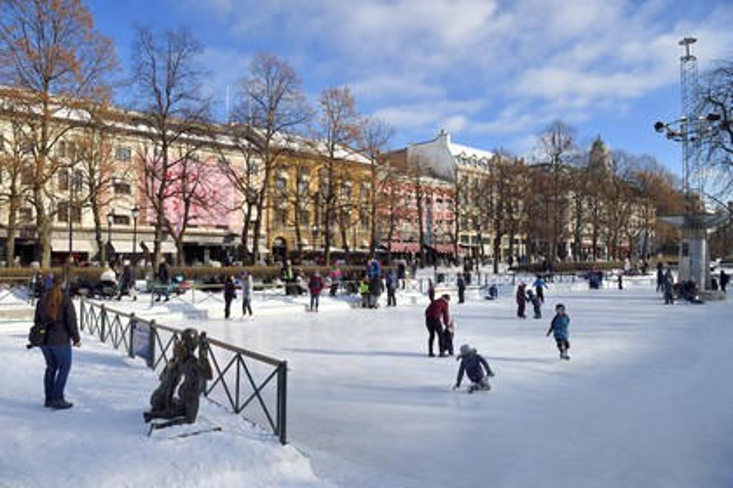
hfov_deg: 73.7
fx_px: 489
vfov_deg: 53.1
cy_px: 244
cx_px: 366
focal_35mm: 24
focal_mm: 24
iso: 200
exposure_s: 1/250
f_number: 11
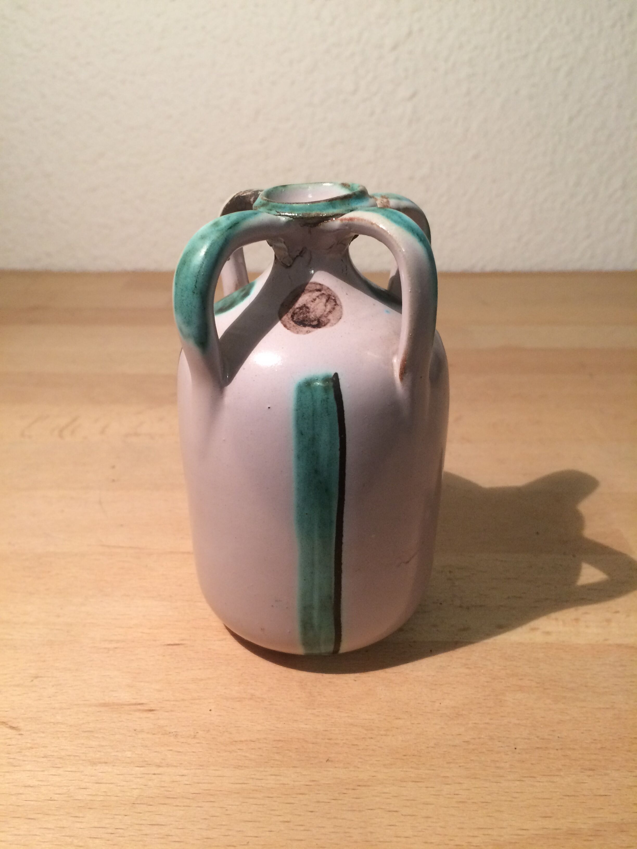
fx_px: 712
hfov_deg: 48.2
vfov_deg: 61.7
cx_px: 318
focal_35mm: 29
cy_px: 424
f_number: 2.2
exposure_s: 1/33
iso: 80
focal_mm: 4.15
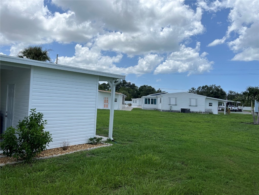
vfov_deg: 53.1
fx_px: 195
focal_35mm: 26
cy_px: 98
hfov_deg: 67.3
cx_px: 130
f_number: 1.6
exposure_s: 1/5076
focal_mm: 5.1
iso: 50
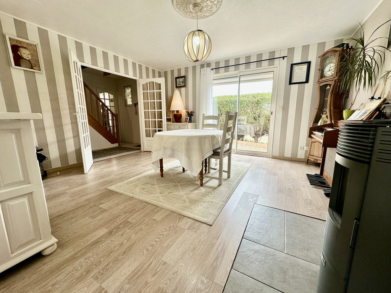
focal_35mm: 14
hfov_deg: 102.1
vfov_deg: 85.7
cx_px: 196
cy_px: 146
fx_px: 158
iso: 64
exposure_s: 1/99
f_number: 2.2
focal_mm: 2.22
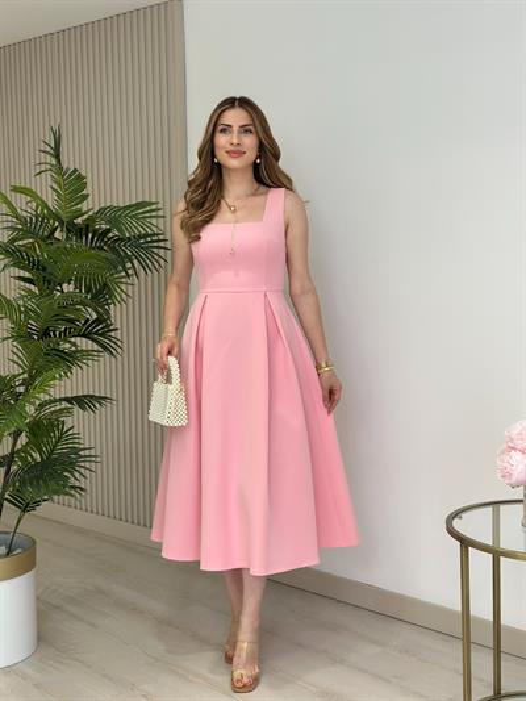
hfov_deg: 30.3
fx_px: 972
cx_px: 263
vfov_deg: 39.6
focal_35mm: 48
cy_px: 350
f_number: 1.78
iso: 80
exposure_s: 1/406
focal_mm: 6.86
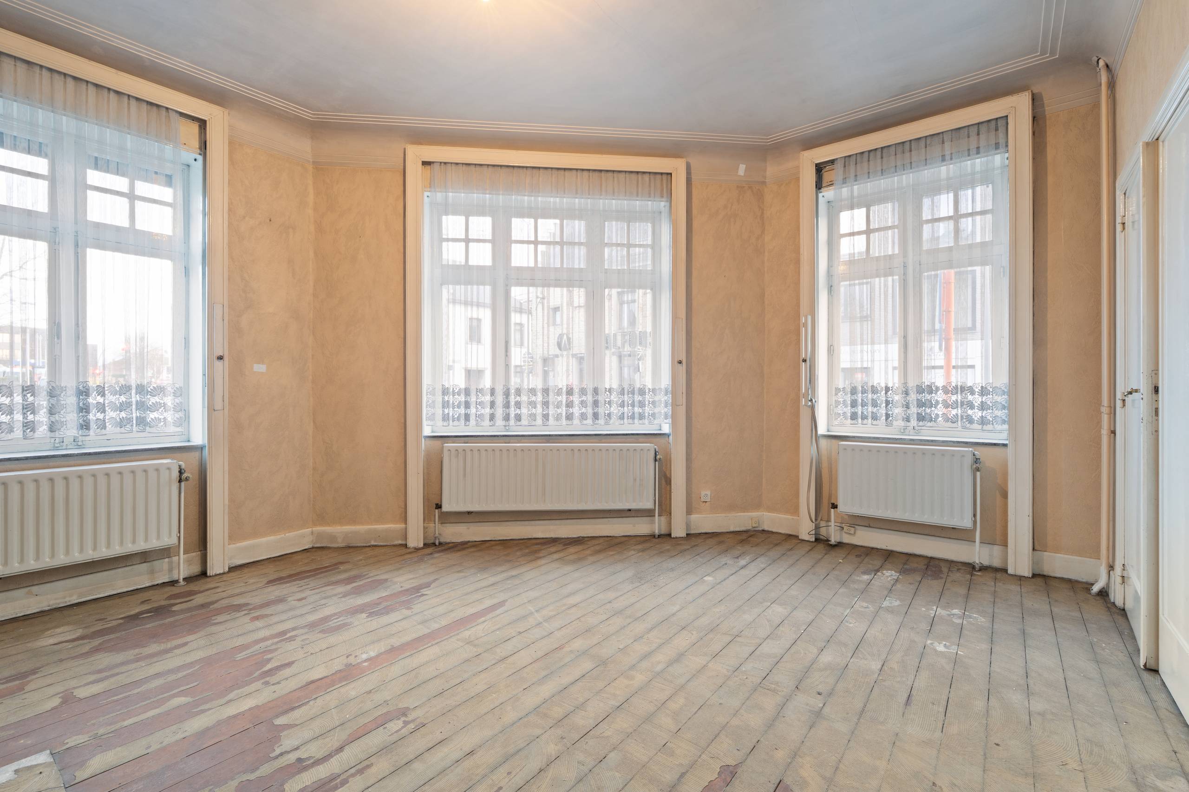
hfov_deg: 96.7
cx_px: 594
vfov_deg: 73.7
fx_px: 528
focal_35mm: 16
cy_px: 396
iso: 250
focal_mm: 16
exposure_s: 2
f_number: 9
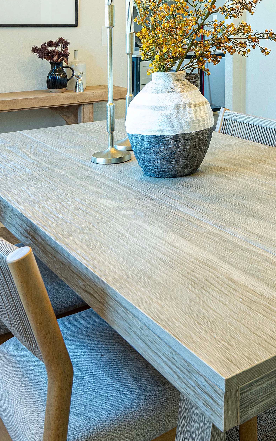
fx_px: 566
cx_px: 255
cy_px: 29
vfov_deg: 39.1
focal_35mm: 47
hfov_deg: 26.4
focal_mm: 14
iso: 250
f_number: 9
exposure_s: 1/3
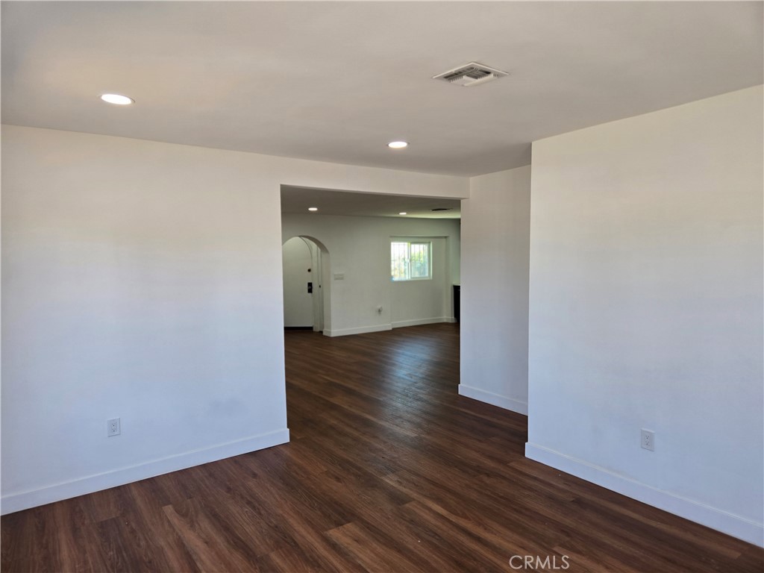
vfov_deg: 58.9
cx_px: 382
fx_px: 508
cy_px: 286
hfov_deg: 73.9
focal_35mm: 23
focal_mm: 5.4
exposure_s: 1/120
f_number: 1.8
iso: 50
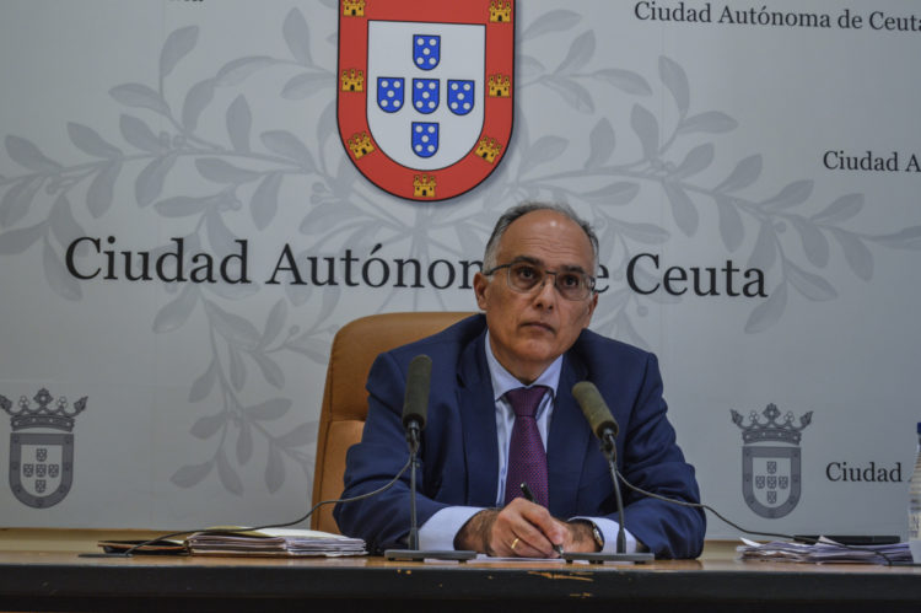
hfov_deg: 24.6
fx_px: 2109
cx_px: 460
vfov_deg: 16.5
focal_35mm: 82
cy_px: 306
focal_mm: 55
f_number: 5.6
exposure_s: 1/60
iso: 640
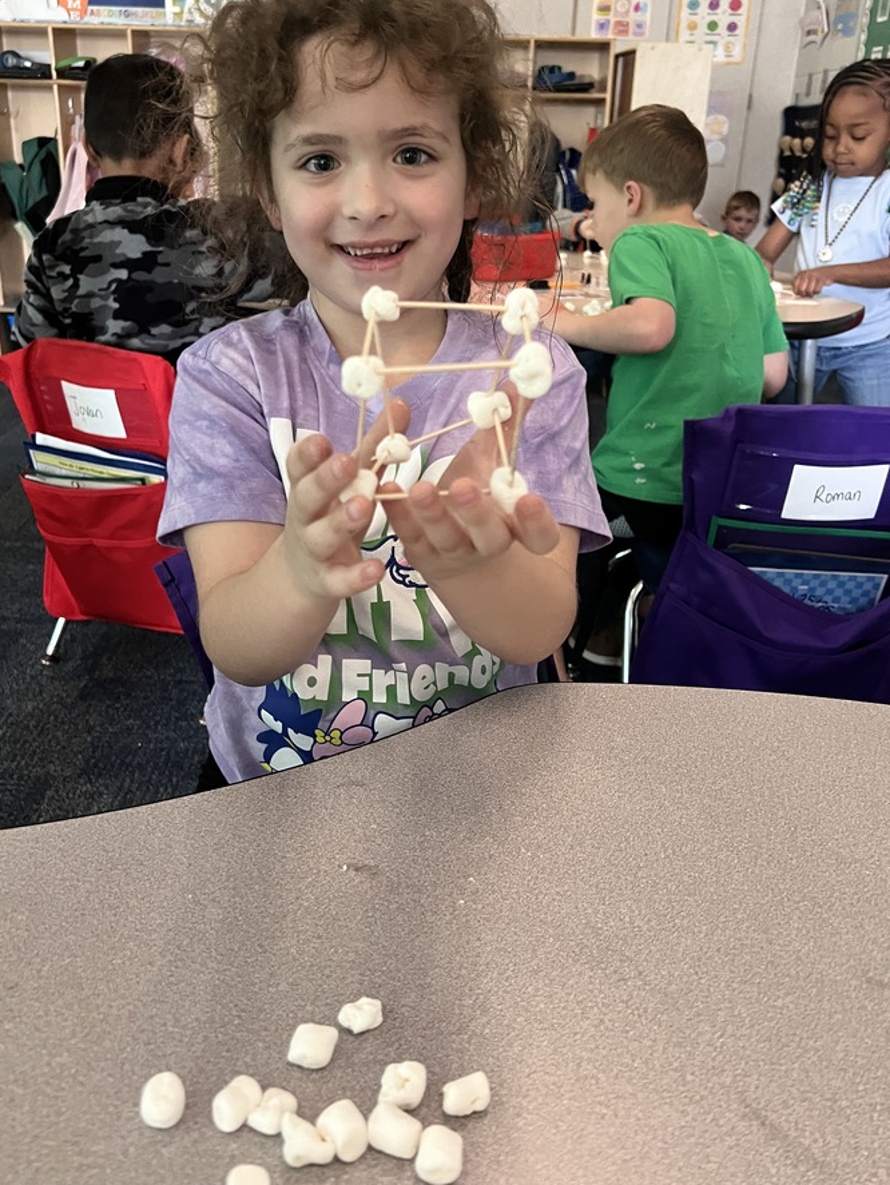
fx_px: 1028
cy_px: 533
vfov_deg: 59.8
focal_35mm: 30
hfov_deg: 46.8
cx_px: 398
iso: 640
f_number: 1.5
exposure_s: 1/31
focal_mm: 5.7
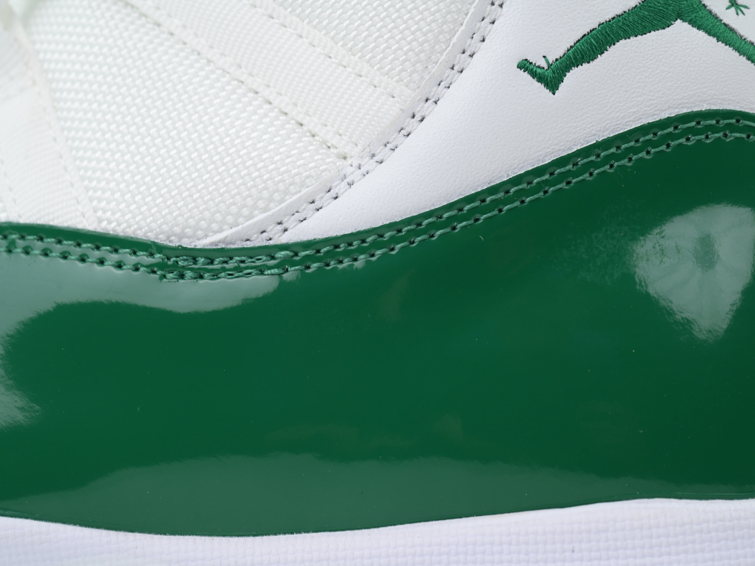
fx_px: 2203
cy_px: 282
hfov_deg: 19.4
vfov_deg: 14.6
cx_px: 414
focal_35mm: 101
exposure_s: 1/100
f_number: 11
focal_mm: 93
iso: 400
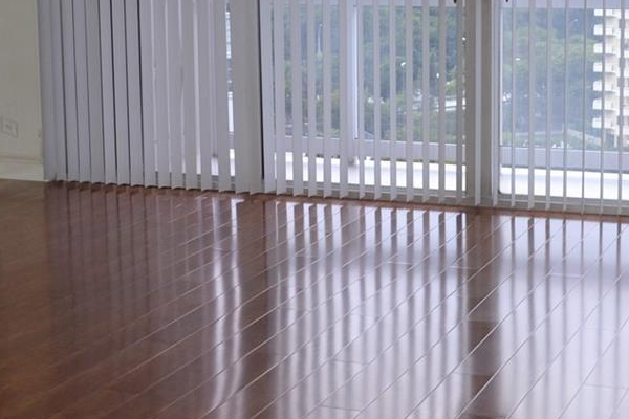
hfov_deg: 25.4
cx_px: 344
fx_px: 1398
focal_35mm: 80
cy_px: 119
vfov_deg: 17.0
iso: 400
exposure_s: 1/60
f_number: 3.8
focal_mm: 20
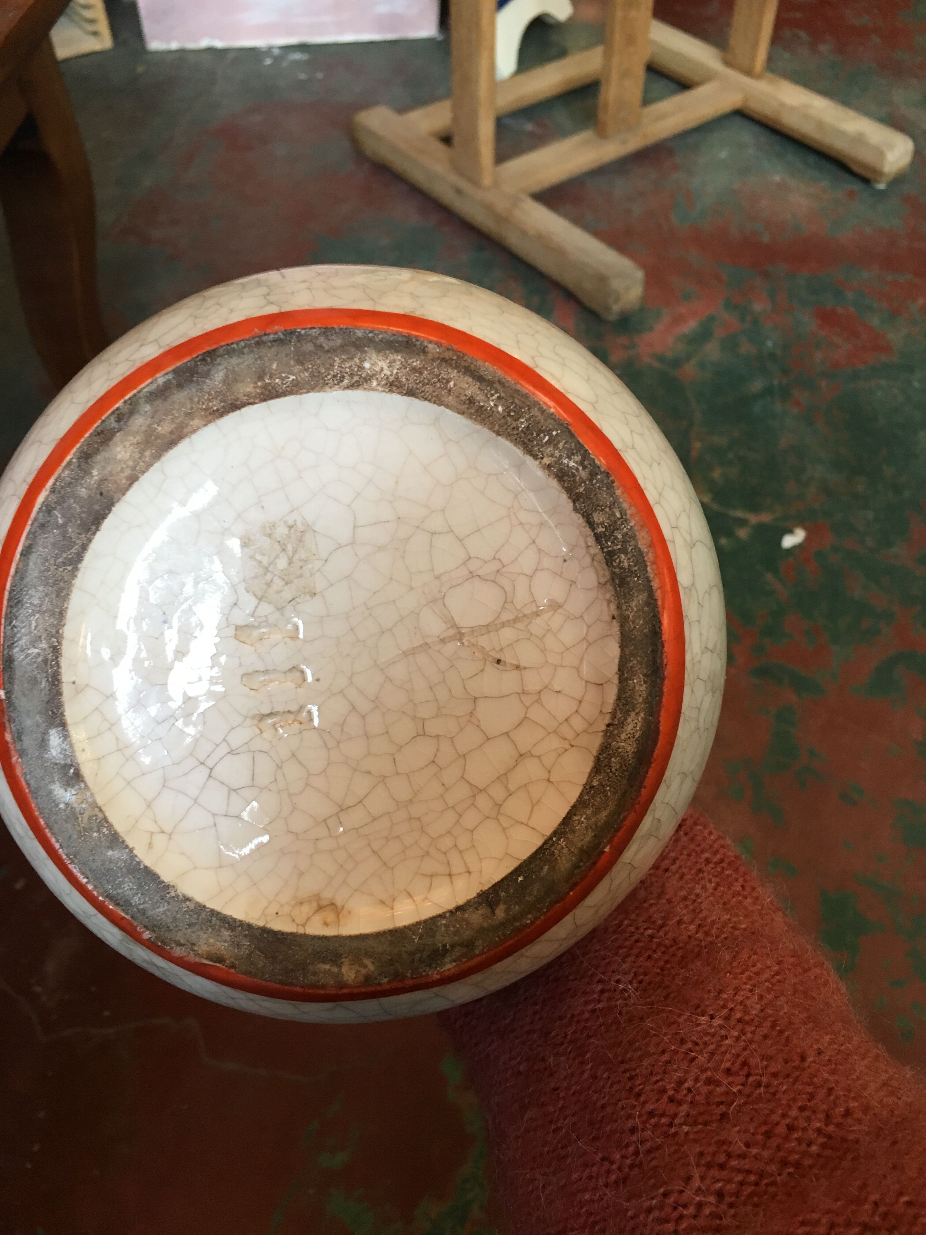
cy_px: 618
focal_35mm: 29
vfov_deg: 61.7
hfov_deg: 48.2
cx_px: 463
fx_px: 1034
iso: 125
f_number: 2.2
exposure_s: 1/33
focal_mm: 4.15
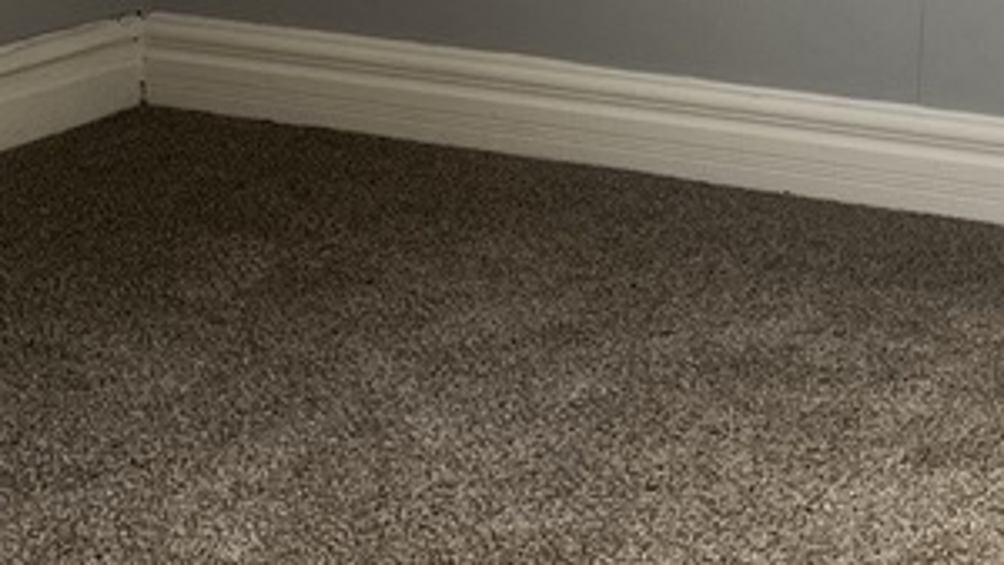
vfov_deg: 11.7
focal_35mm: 102
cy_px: -40
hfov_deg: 20.9
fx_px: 2716
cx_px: 599
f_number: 1.5
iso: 125
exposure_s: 1/121
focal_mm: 5.7
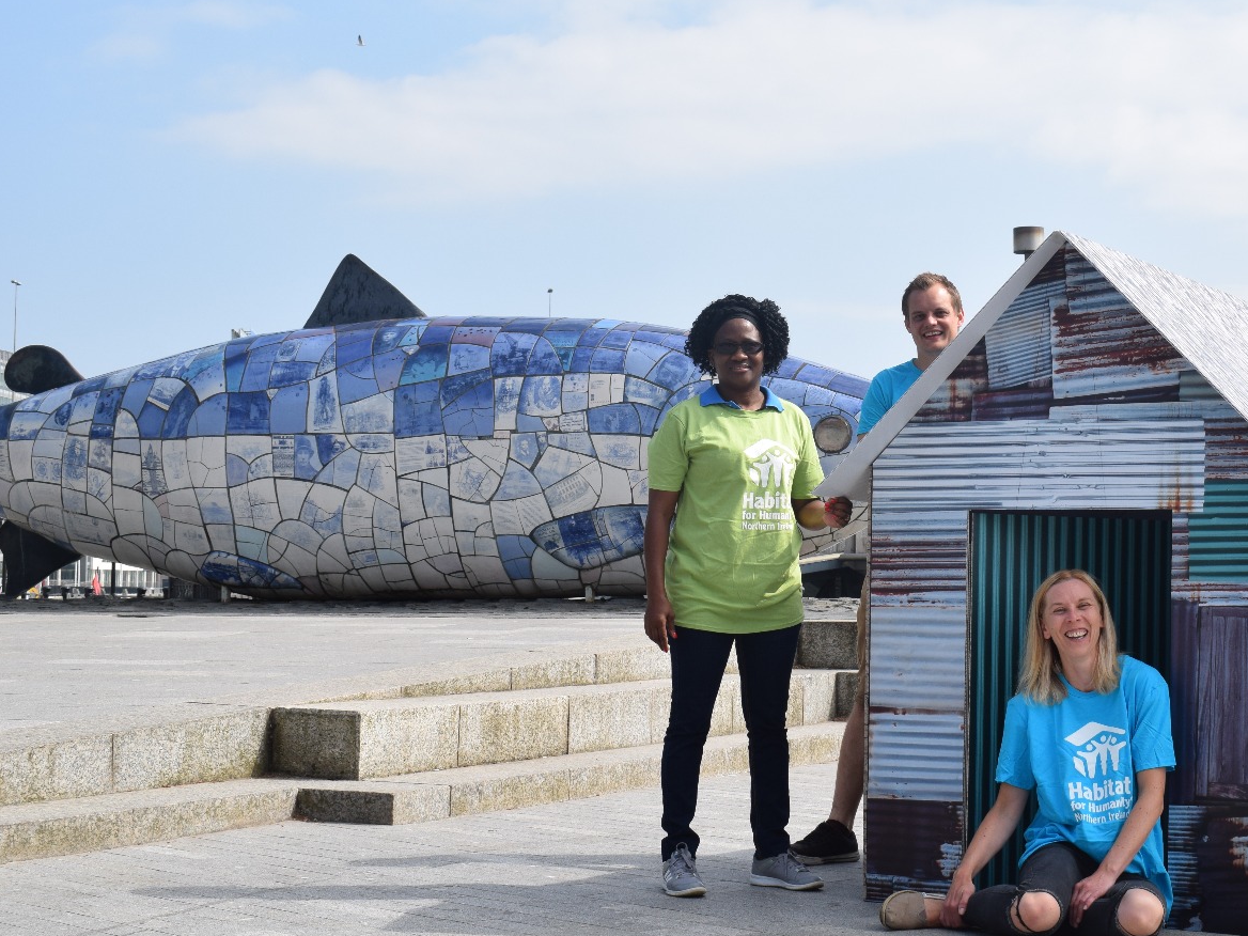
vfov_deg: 21.6
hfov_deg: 28.3
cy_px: 462
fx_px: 2452
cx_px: 859
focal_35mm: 68
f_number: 9
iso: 200
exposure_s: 1/320
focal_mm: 34
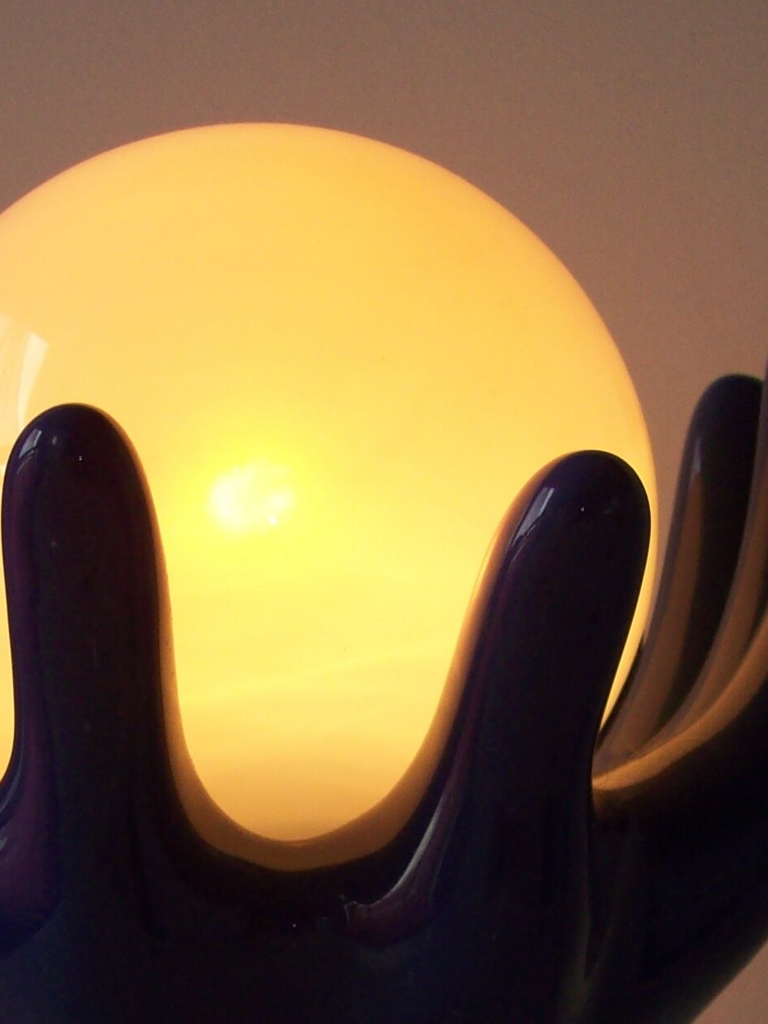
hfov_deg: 17.9
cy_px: 985
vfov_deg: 23.0
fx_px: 2427
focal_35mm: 82
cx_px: 268
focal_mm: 6
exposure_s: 1/64
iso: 80
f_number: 2.7
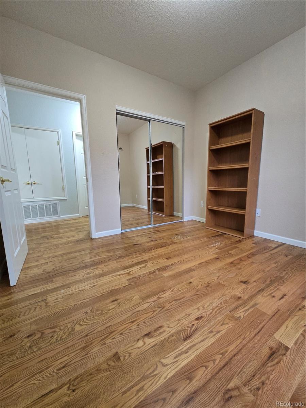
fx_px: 153
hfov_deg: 89.9
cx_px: 153
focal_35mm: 13
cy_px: 204
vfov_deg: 106.2
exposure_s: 1/60
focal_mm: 2.2
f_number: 2.2
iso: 640
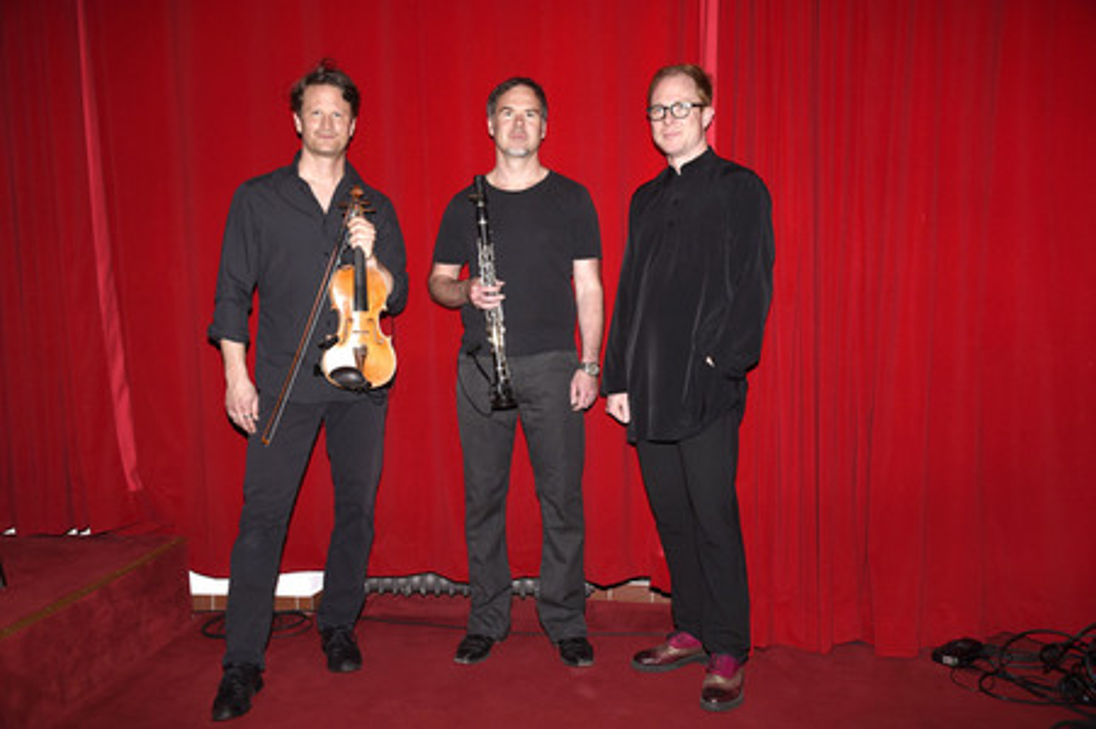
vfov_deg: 38.8
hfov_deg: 55.8
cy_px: 364
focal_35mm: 34
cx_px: 548
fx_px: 1034
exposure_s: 1/160
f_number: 6.3
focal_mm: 34
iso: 500
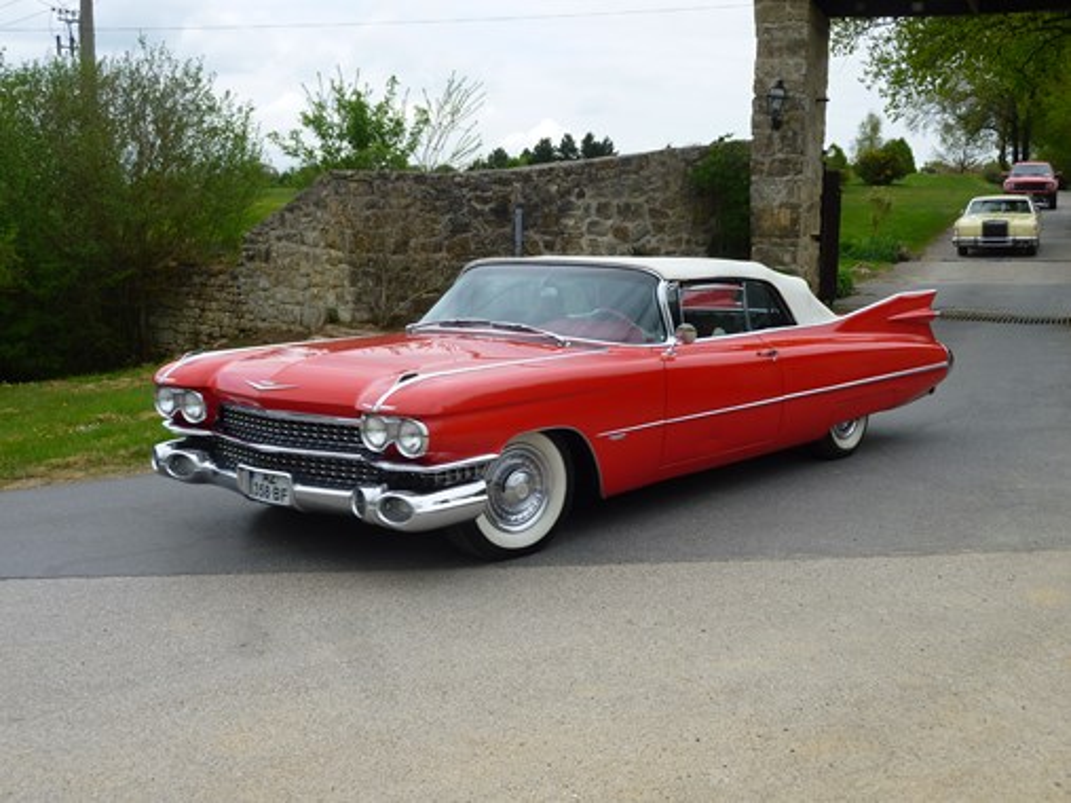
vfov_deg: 35.9
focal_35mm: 40
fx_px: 1237
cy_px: 402
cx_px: 536
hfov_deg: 46.8
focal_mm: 7.2
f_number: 4
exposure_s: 1/250
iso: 80
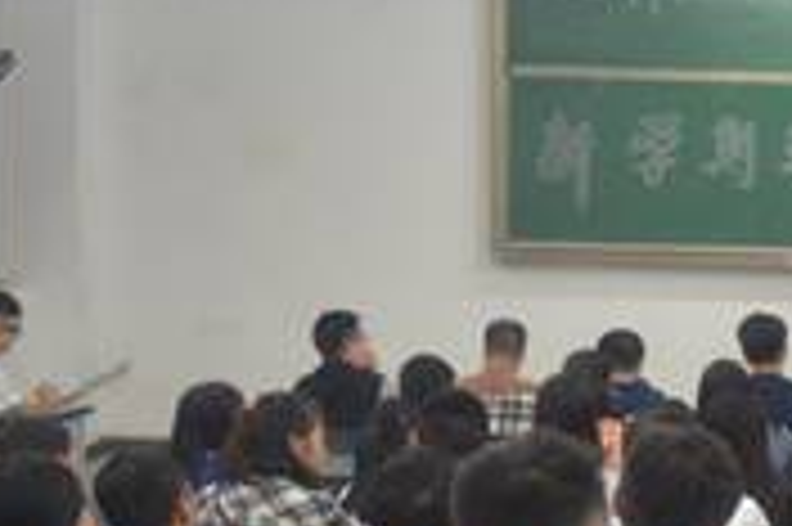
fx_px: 2066
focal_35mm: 94
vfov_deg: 14.5
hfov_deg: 20.0
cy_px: 328
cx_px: 1008
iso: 400
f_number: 3.8
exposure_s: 1/30
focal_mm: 22
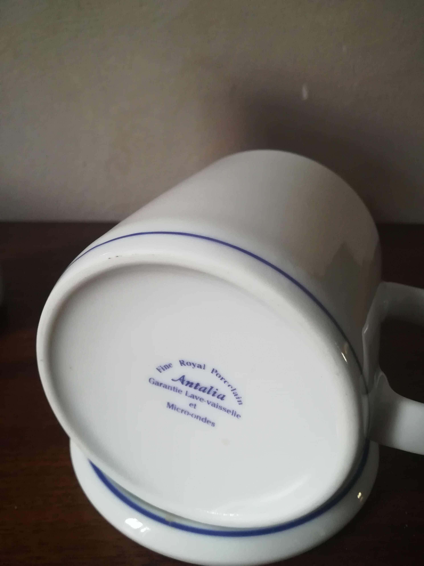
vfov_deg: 67.3
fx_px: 425
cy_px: 283
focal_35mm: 26
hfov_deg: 53.1
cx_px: 212
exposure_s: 1/14.3
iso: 640
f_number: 2.2
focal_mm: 3.83
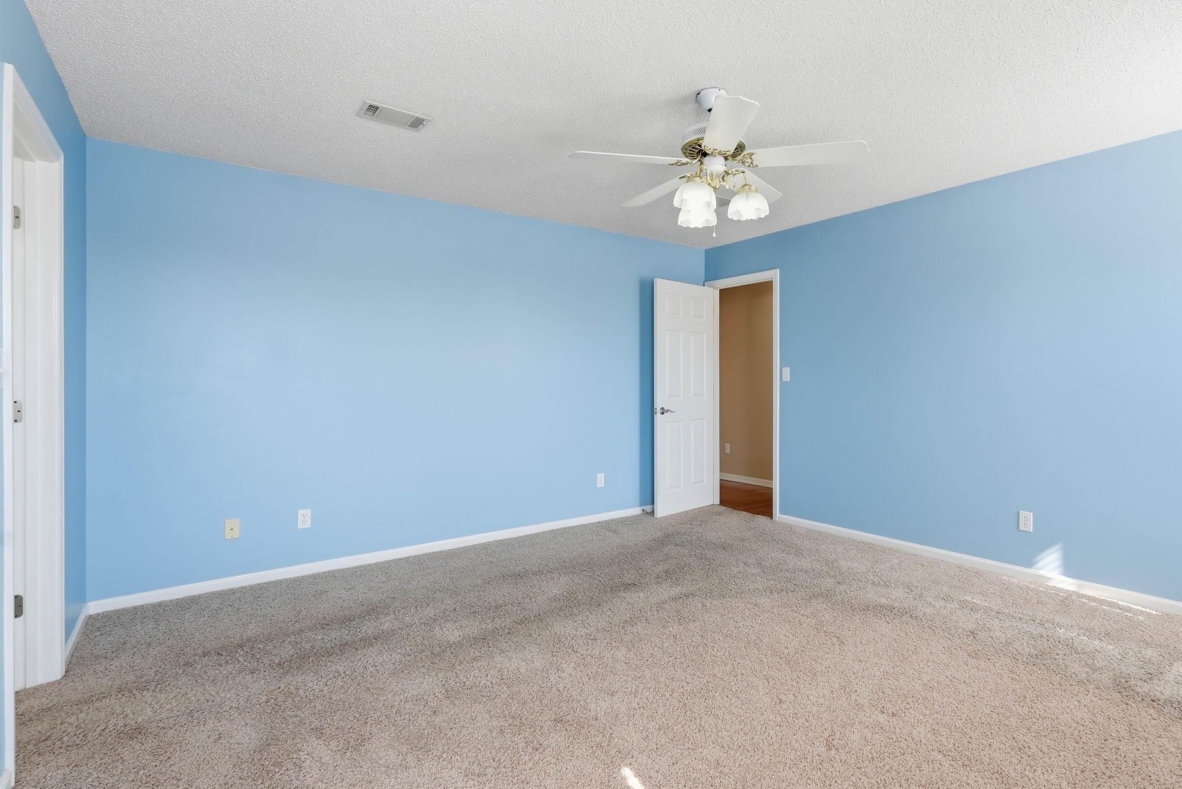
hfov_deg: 89.5
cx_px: 664
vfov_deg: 67.4
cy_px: 382
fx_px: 591
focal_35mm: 18
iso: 250
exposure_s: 1/125
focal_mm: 16
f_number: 8
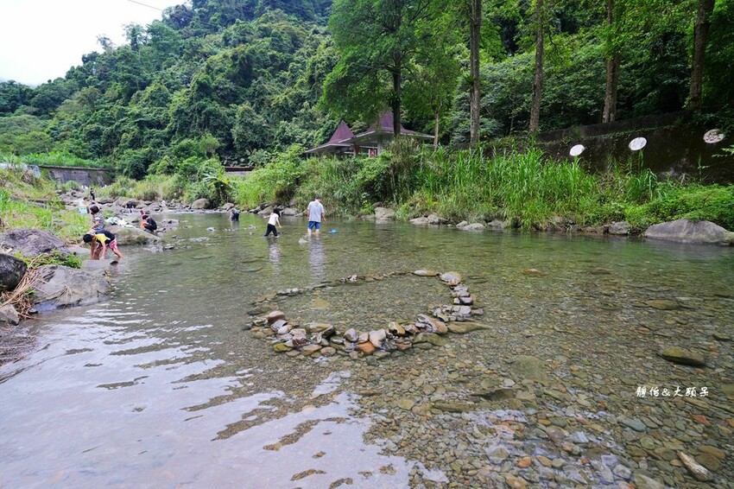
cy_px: 244
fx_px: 346
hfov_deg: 93.3
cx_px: 367
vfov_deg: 70.4
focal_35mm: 17
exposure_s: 1/50
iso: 160
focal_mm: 17
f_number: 4
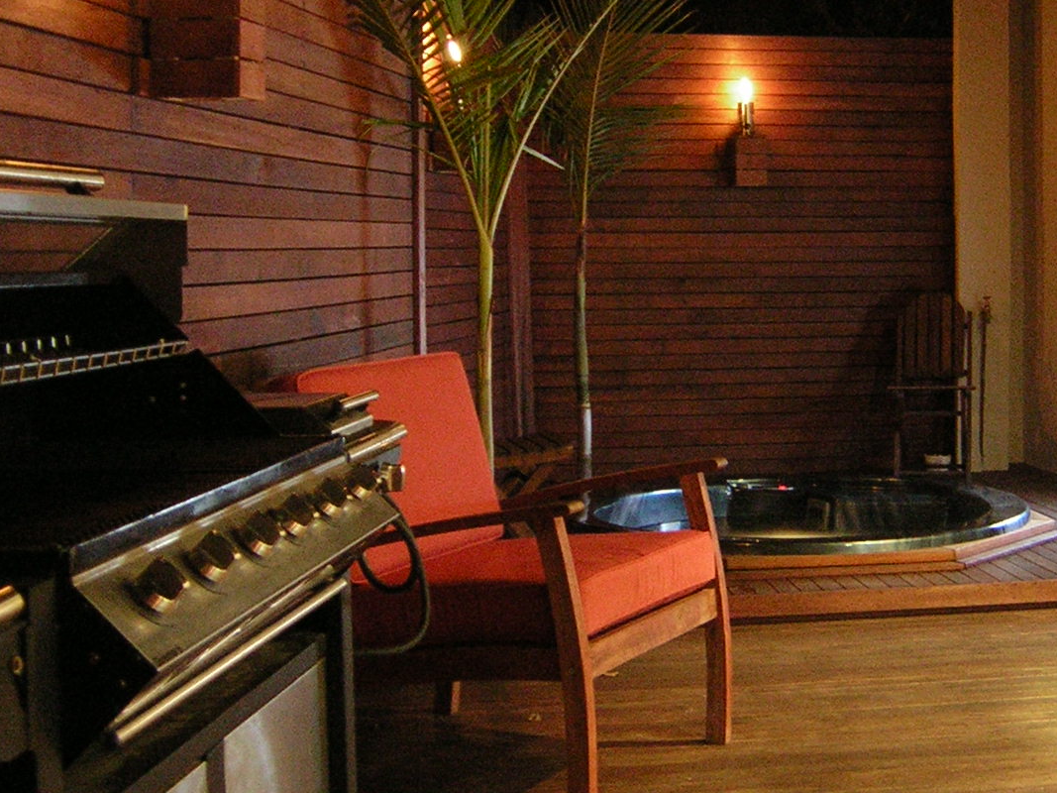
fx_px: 1649
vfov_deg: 26.9
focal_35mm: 54
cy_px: 293
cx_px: 775
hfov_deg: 34.9
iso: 200
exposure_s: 1.5
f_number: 2.6
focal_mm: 4.7
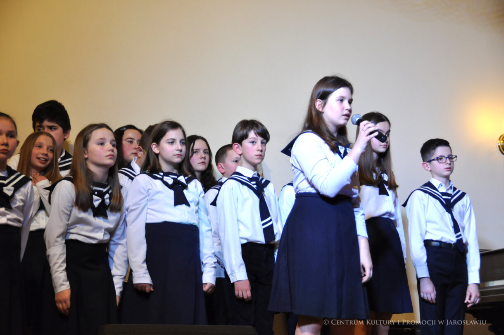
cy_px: 168
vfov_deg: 14.7
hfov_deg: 21.9
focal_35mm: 93
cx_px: 252
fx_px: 1300
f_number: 4.8
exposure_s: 1/100
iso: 800
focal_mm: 62
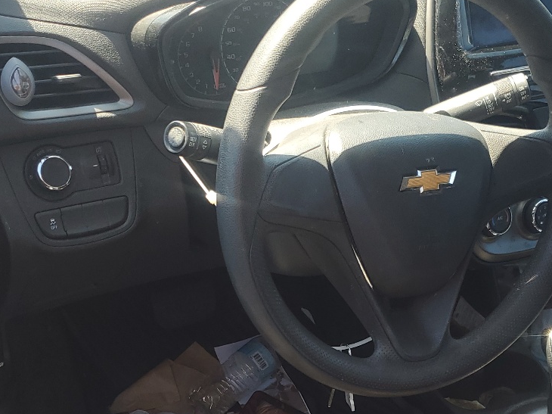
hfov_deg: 33.8
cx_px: 294
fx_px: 909
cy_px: 354
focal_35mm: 57
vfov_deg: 25.0
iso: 50
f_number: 1.5
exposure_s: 1/256
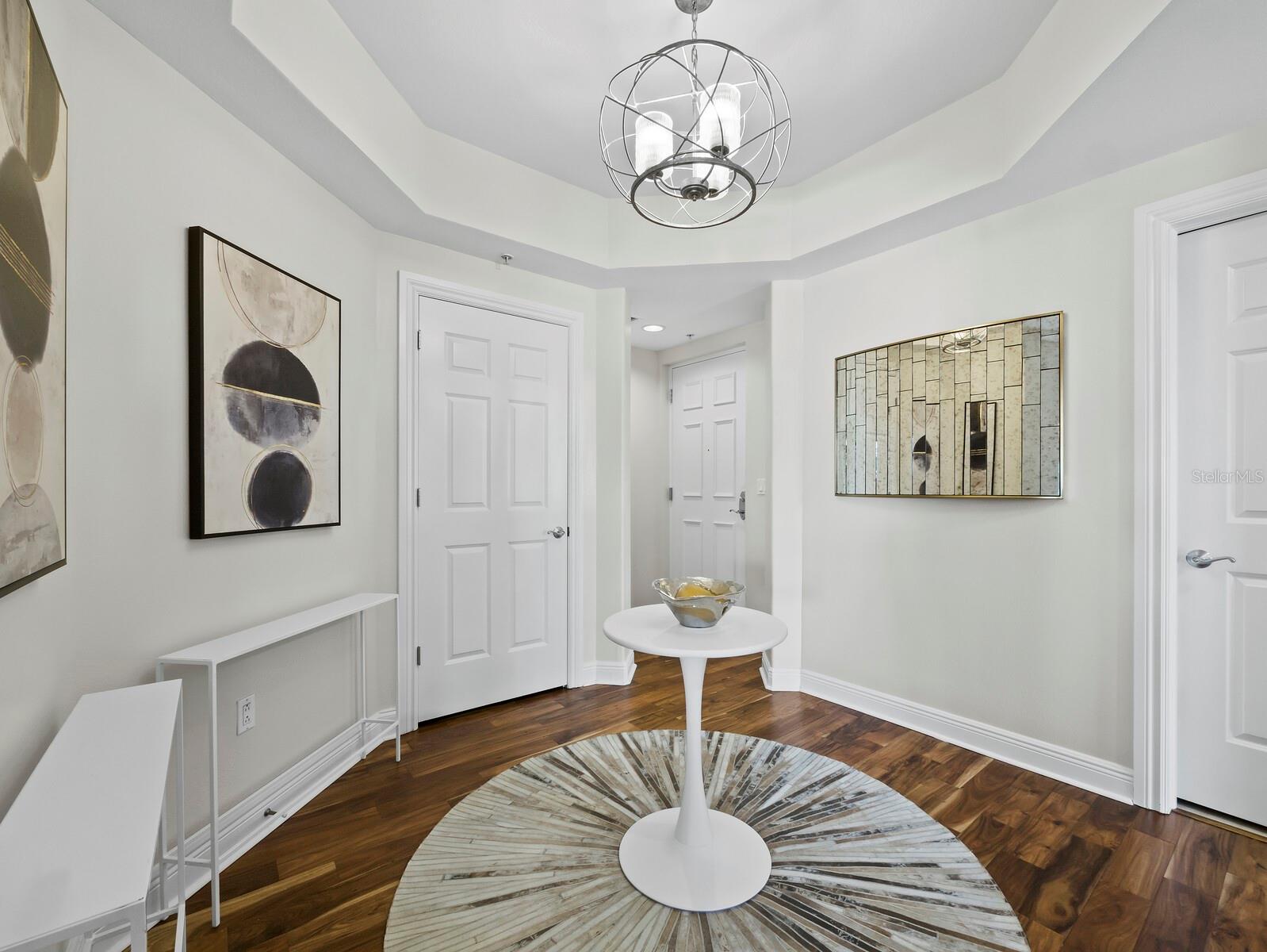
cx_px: 634
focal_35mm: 14
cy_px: 476
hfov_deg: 102.0
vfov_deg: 85.7
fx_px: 513
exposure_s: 1/1.67
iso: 400
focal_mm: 7
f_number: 11
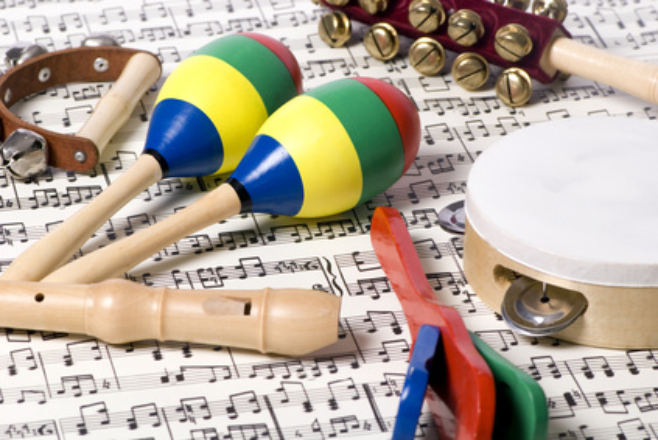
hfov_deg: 13.0
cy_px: 220
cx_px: 329
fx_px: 2882
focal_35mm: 158
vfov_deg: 8.7
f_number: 11
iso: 100
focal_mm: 105
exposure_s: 1/160
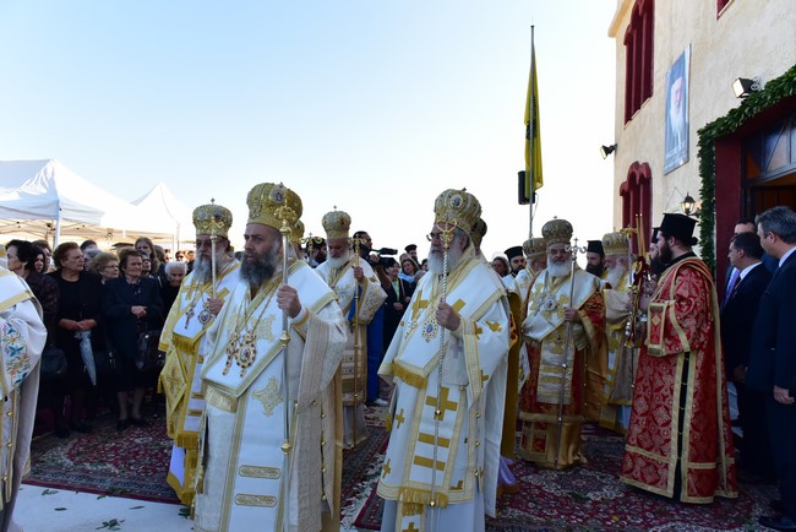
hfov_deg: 73.7
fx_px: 531
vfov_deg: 53.2
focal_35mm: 24
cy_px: 266
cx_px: 398
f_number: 7.1
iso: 2000
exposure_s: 1/1600
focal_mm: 24
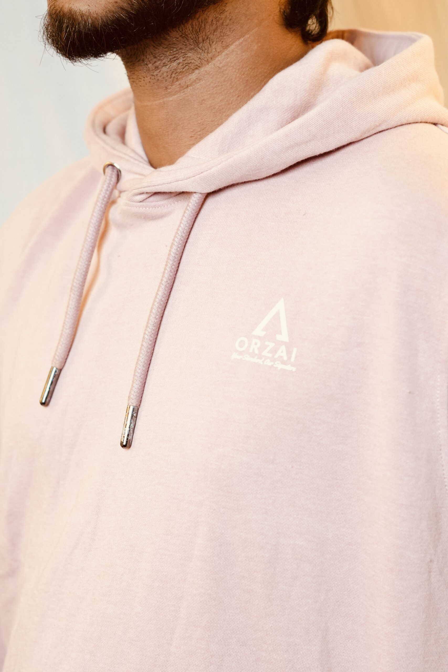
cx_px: 224
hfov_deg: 18.2
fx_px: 1400
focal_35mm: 75
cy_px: 336
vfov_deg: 27.0
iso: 1600
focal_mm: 50
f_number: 3.5
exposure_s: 1/160
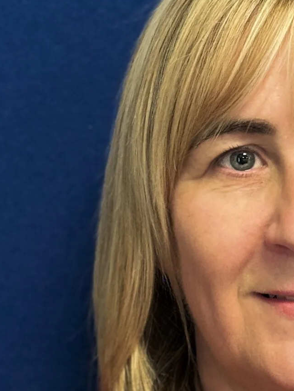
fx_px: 1211
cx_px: 304
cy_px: 314
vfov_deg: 18.2
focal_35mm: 107
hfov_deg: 13.6
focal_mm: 6.76
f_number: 1.78
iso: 250
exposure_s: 1/33
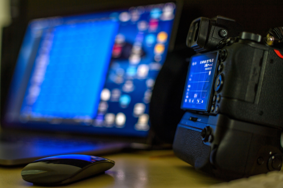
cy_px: 94
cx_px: 142
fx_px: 456
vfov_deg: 23.4
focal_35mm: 58
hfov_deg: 34.5
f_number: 2.8
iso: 250
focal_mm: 58
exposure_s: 1/10
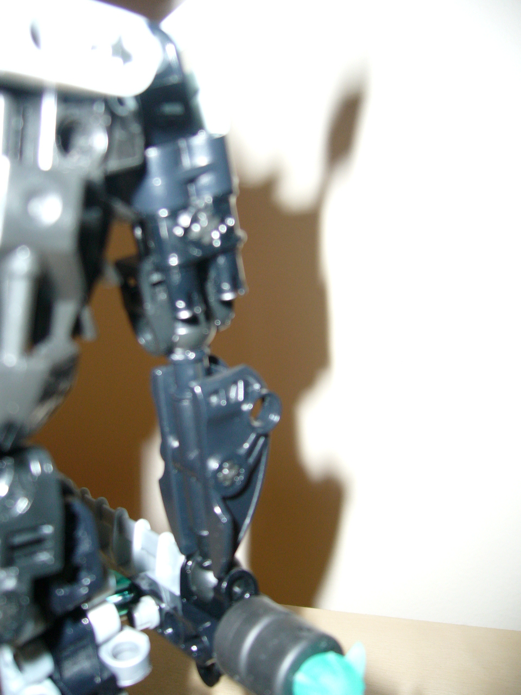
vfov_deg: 52.6
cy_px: 348
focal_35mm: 35
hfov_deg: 40.7
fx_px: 702
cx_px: 260
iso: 100
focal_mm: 5.8
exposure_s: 1/30
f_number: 2.8
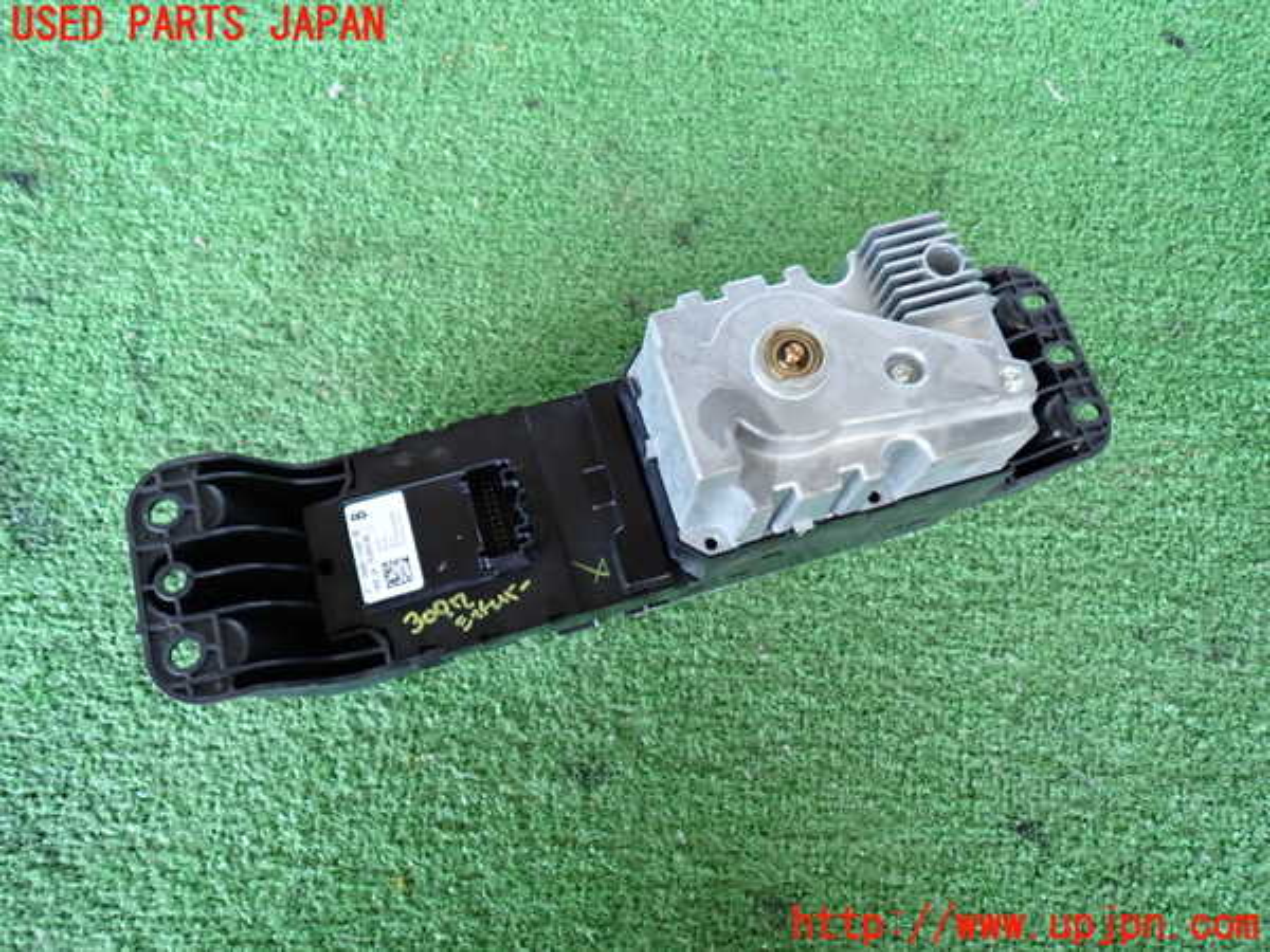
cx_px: 635
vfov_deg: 54.9
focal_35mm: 25
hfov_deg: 69.4
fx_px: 917
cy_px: 476
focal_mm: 4.5
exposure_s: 1/30
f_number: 2
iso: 250
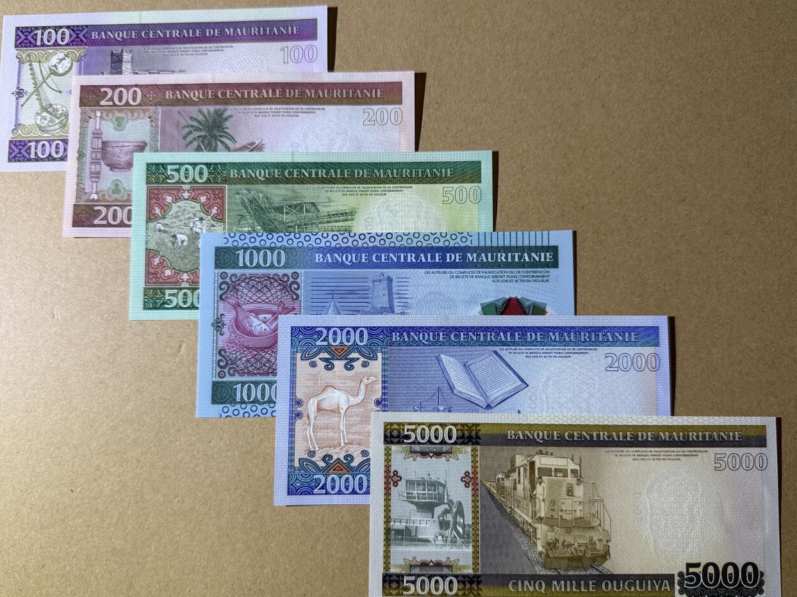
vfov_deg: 51.3
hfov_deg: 65.3
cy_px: 314
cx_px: 391
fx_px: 622
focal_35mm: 27
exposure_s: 1/100
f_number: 1.78
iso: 125
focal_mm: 6.76
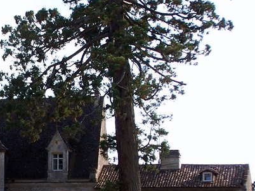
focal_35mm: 168
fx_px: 1237
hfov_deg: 11.7
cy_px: 158
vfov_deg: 8.8
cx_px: 2
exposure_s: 1/400
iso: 80
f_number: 3.2
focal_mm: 12.4
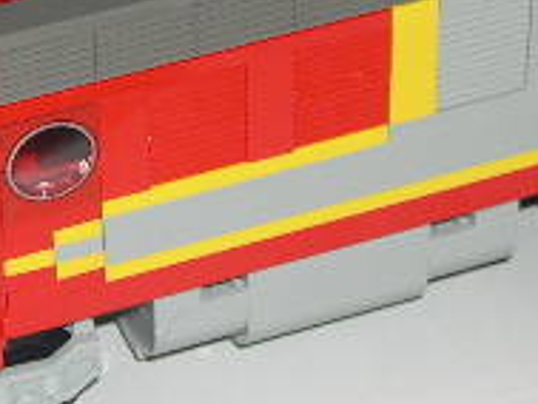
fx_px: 3002
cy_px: 68
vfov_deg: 7.7
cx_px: 222
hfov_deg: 10.2
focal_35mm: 193
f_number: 3.4
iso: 100
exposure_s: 1/60
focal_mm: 12.2
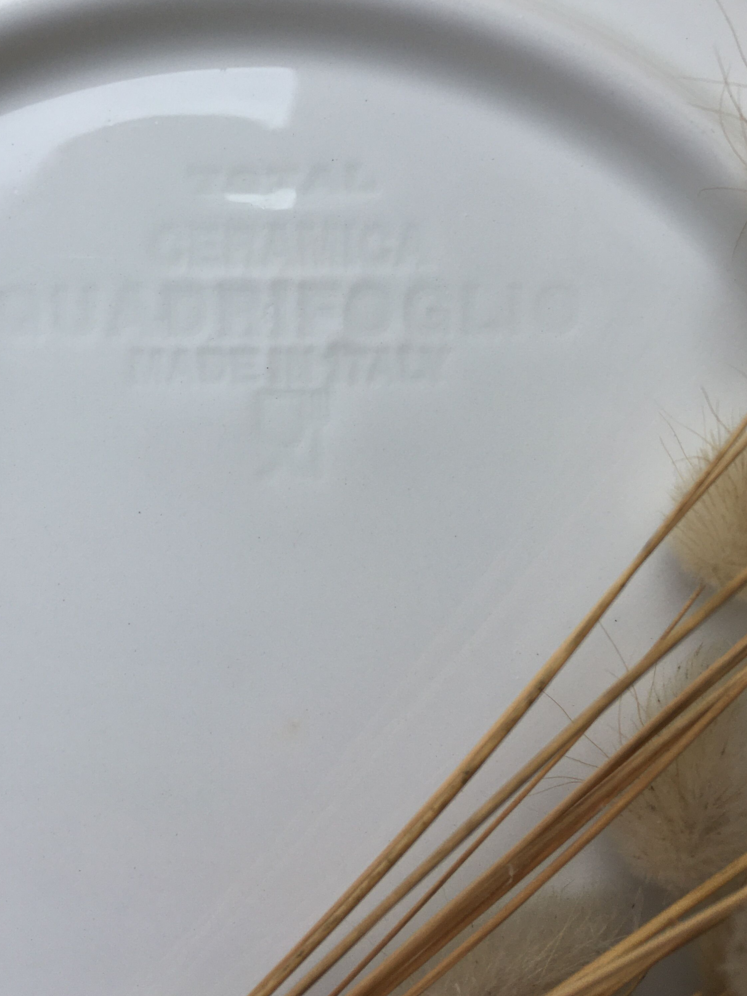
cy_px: 369
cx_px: 301
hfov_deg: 36.7
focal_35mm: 39
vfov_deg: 47.4
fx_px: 1122
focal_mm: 4.15
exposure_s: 1/739
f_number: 2.2
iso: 25
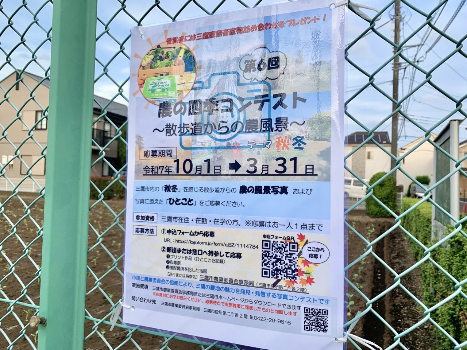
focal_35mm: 26
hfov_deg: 67.3
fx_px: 351
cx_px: 234
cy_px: 175
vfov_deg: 53.1
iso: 25
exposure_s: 1/444
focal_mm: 4.25
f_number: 1.8
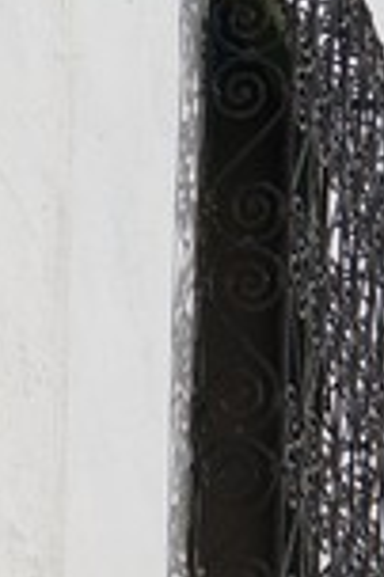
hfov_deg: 4.6
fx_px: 4586
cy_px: 1503
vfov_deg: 6.7
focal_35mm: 286
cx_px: 1137
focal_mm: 24
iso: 100
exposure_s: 1/500
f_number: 7.1
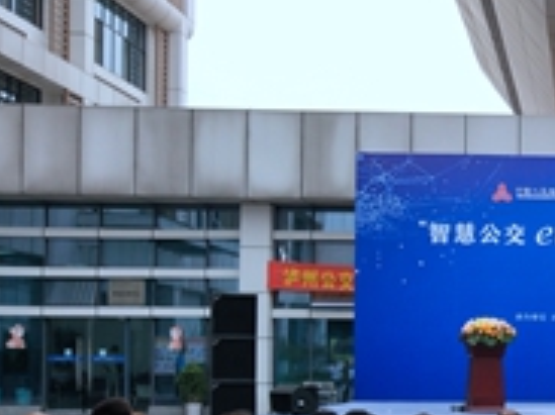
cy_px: 329
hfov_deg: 22.0
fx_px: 1314
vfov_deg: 17.8
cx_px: 676
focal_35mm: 82
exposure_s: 1/1477
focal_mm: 3.95
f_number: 1.8
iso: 126
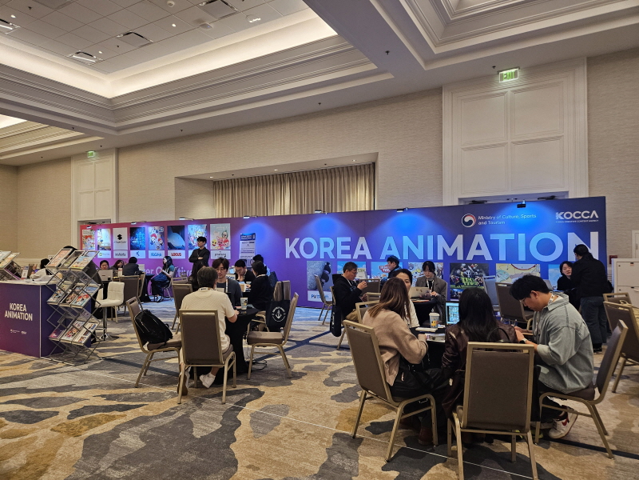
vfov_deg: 58.9
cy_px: 240
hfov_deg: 73.9
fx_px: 425
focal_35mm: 23
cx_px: 320
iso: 320
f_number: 1.8
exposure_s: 1/120
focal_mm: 5.4
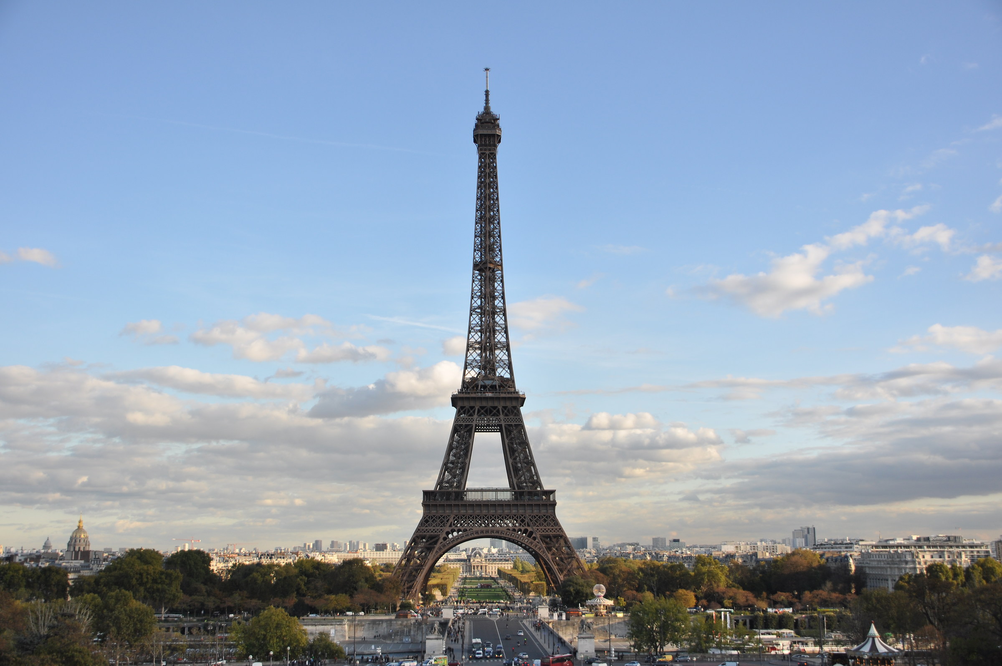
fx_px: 1042
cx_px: 501
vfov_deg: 35.4
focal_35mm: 38
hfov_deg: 51.3
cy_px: 333
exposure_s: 1/800
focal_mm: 25
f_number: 3.8
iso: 200
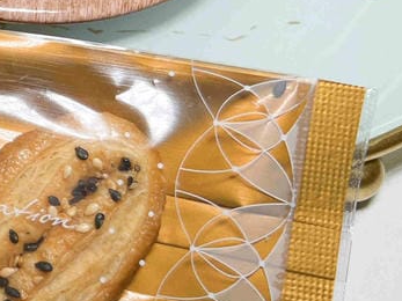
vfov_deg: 16.2
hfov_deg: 18.3
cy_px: 32
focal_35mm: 90
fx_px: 1045
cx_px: -269
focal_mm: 5.7
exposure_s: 1/205
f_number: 1.5
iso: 40
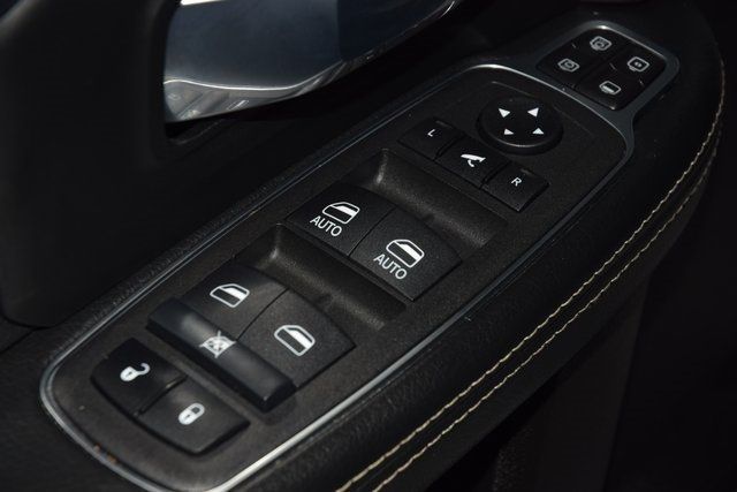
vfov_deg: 13.0
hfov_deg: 19.5
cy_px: 246
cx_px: 368
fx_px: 2150
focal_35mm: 105
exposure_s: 1/125
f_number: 8
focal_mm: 70
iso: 100
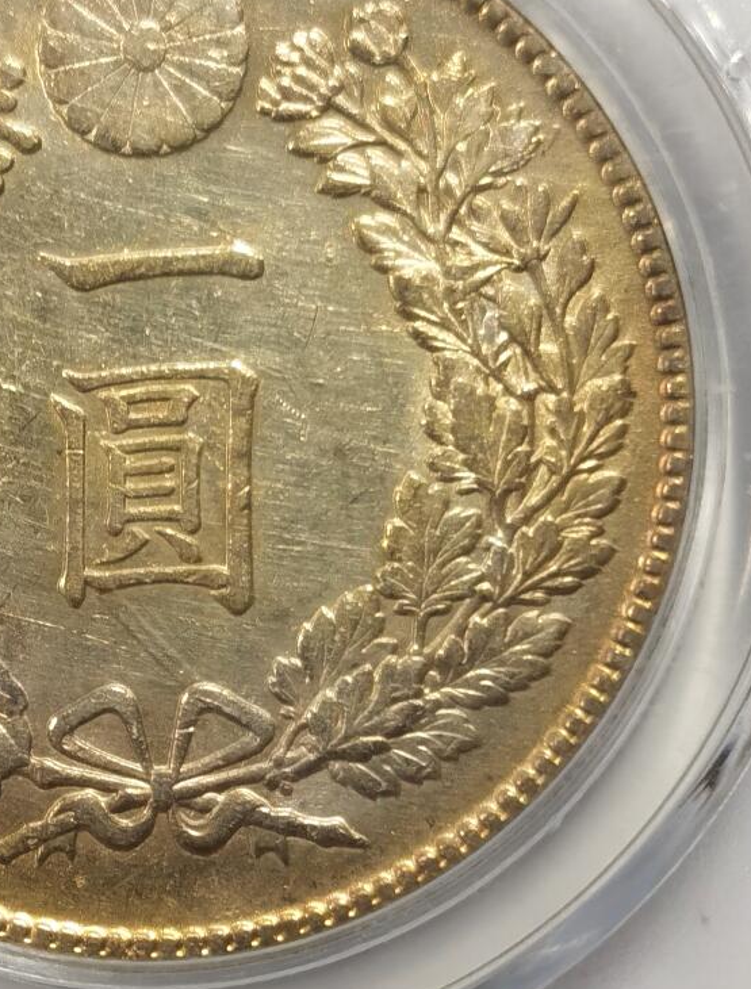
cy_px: 731
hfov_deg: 11.2
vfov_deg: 14.7
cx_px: 149
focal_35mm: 133
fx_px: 3817
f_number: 16
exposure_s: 1/100
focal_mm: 5.56
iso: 125
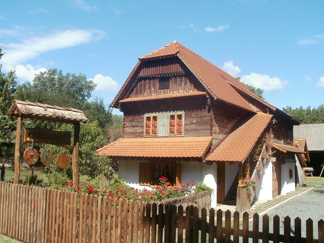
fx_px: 337
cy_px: 122
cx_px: 162
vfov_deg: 39.7
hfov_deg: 51.4
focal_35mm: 36
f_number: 5.6
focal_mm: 6.3
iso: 100
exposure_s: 1/320
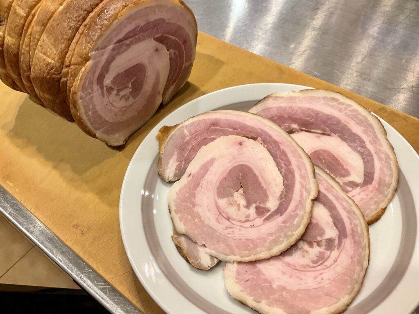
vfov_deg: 48.2
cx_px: 210
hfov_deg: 61.7
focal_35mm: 29
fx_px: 351
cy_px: 157
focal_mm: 3
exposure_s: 1/50
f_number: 1.8
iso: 100
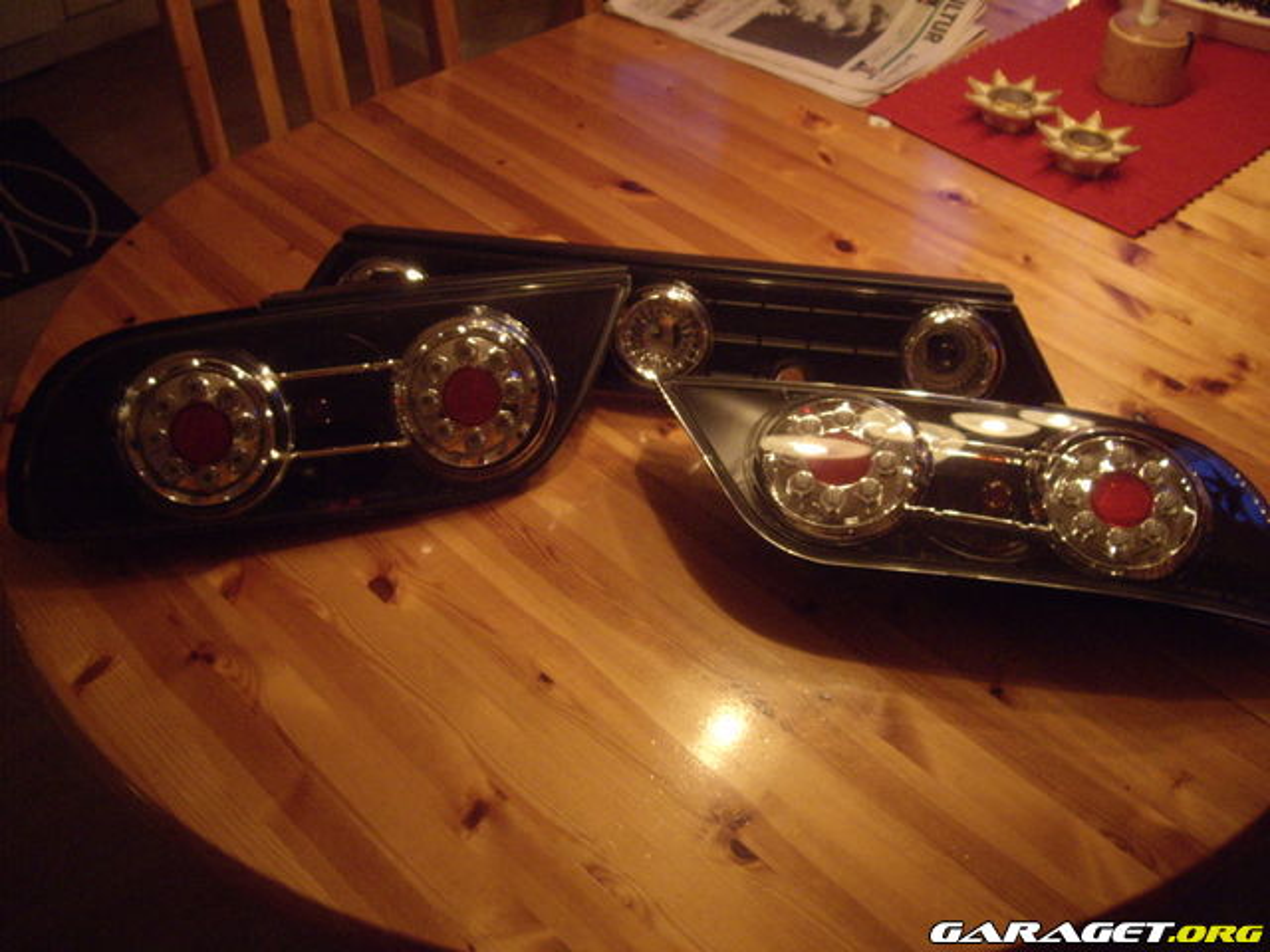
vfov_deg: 37.7
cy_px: 476
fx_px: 1394
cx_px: 635
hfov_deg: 49.0
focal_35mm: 38
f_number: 2.8
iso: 400
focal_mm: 7.9
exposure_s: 1/13
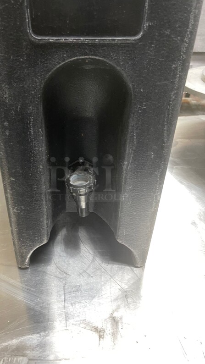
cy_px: 178
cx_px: 81
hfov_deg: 40.0
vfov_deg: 66.0
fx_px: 280
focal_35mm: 29
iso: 320
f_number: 1.6
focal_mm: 5.1
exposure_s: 1/60
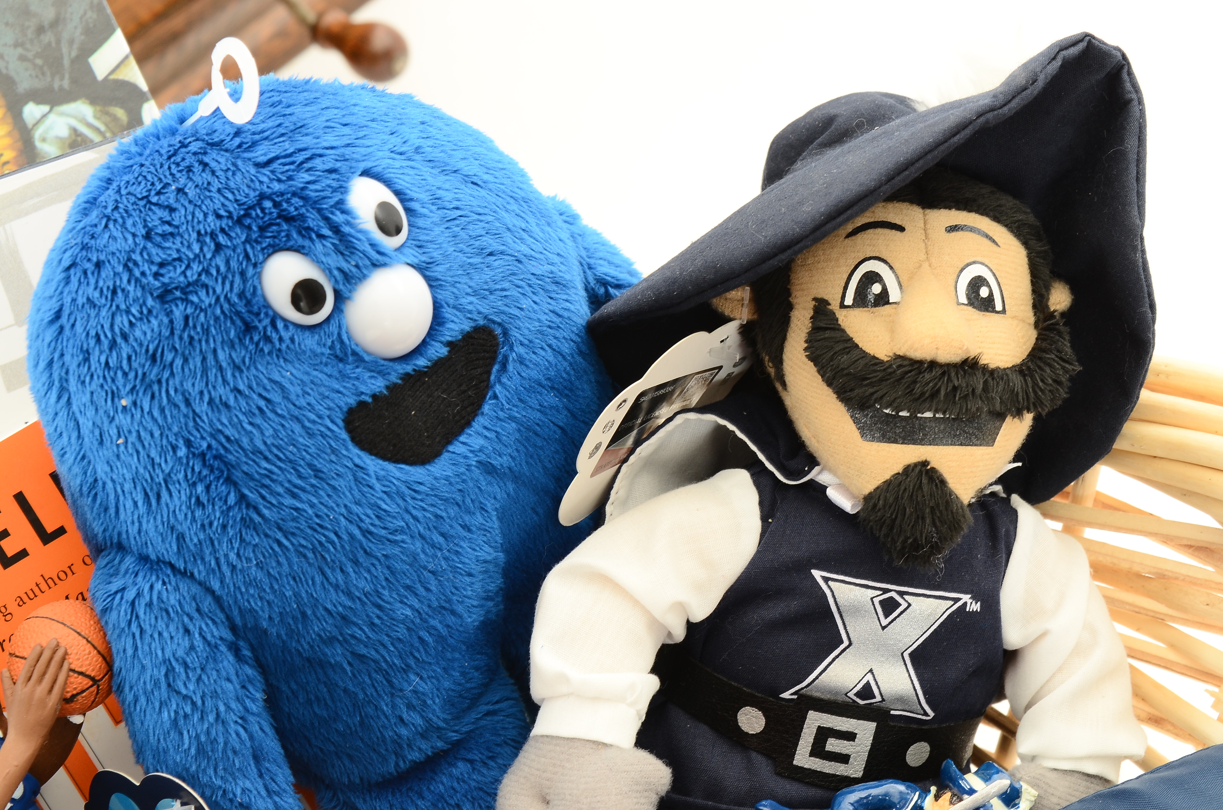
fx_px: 2288
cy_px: 405
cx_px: 612
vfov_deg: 20.1
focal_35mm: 68
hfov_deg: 29.9
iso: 250
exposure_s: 1/80
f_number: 10
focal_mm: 45
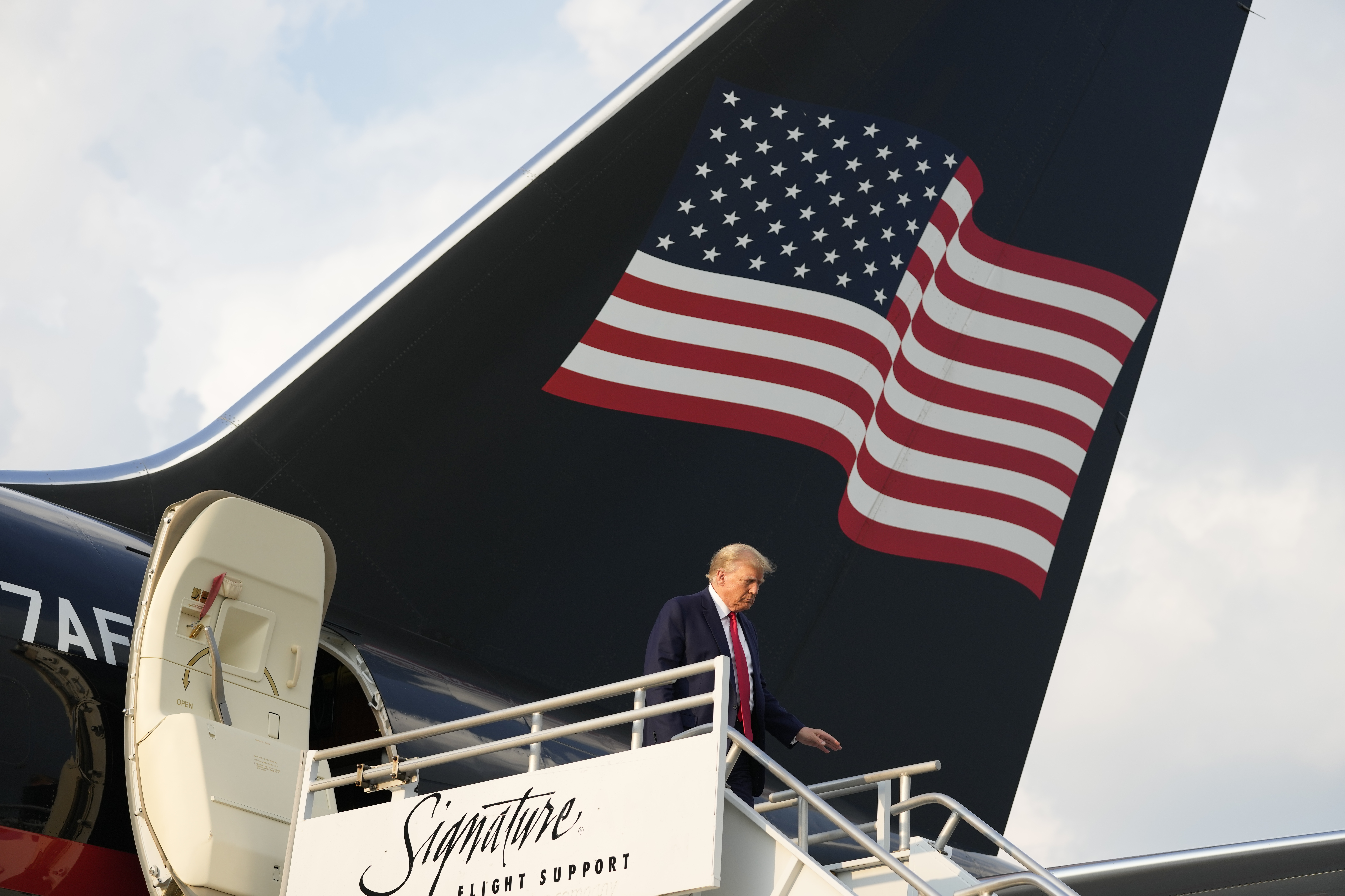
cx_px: 672
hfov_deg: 19.1
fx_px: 3997
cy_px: 448
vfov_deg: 12.8
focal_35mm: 107
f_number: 4
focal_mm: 107
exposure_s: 1/1600
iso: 400
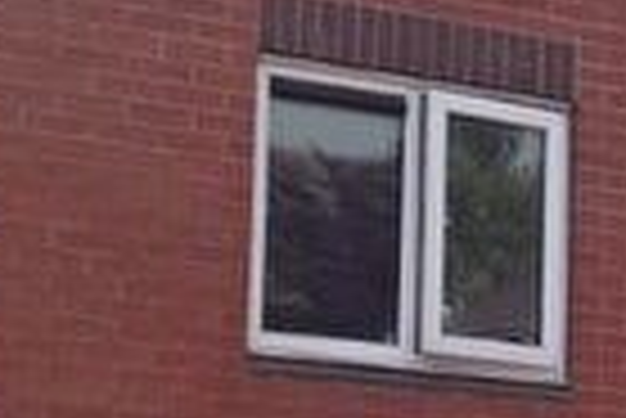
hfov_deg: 10.7
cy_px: 407
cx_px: 1004
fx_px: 3185
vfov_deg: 7.5
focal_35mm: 183
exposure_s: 1/817
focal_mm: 4.28
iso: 50
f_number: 2.4
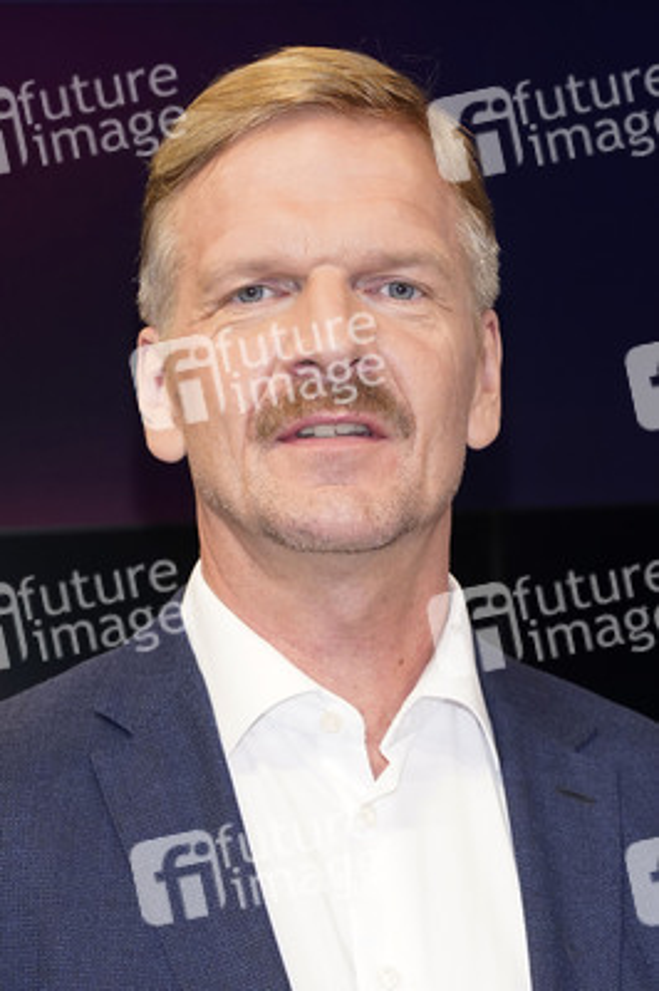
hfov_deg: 22.2
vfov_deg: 32.9
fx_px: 1678
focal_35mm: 61
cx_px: 330
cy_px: 496
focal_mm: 61
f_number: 5.6
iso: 2000
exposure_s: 1/160
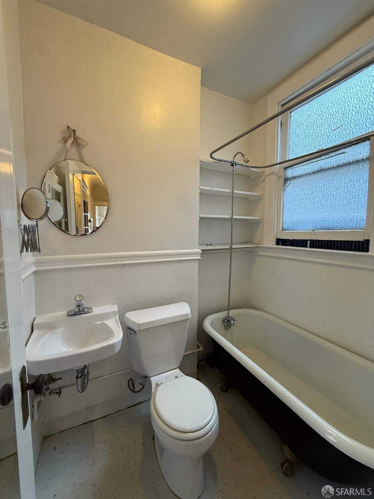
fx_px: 202
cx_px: 187
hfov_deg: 85.7
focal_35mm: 14
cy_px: 250
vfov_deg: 102.1
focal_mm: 2.22
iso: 250
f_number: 2.2
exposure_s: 1/60
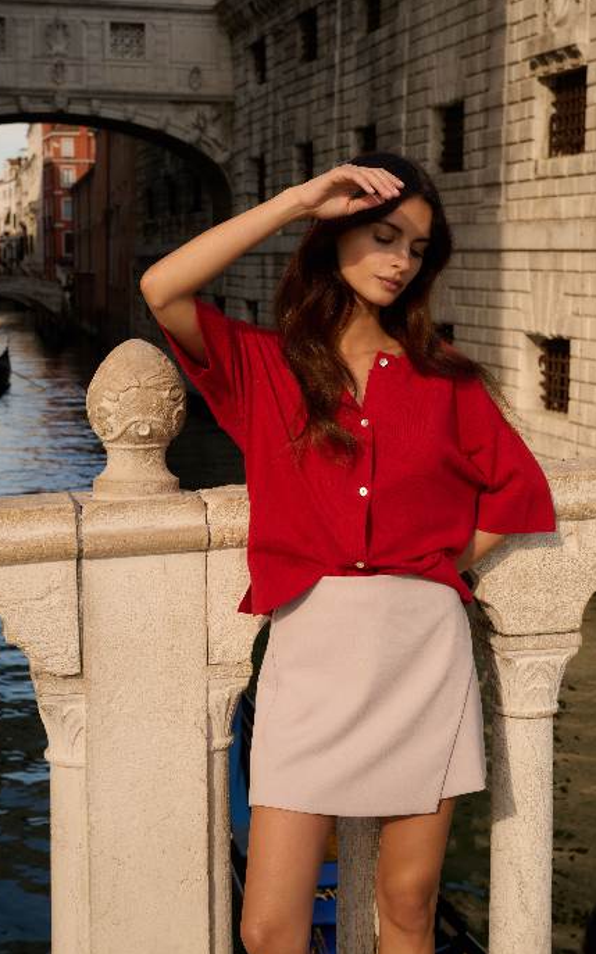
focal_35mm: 55
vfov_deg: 36.9
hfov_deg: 23.5
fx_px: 1430
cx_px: 303
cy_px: 478
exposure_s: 1/320
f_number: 10
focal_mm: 53
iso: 500
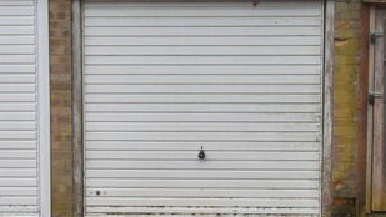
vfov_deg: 23.1
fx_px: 532
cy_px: 100
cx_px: 205
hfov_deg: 39.8
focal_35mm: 52
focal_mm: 10
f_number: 8
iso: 160
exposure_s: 1/250
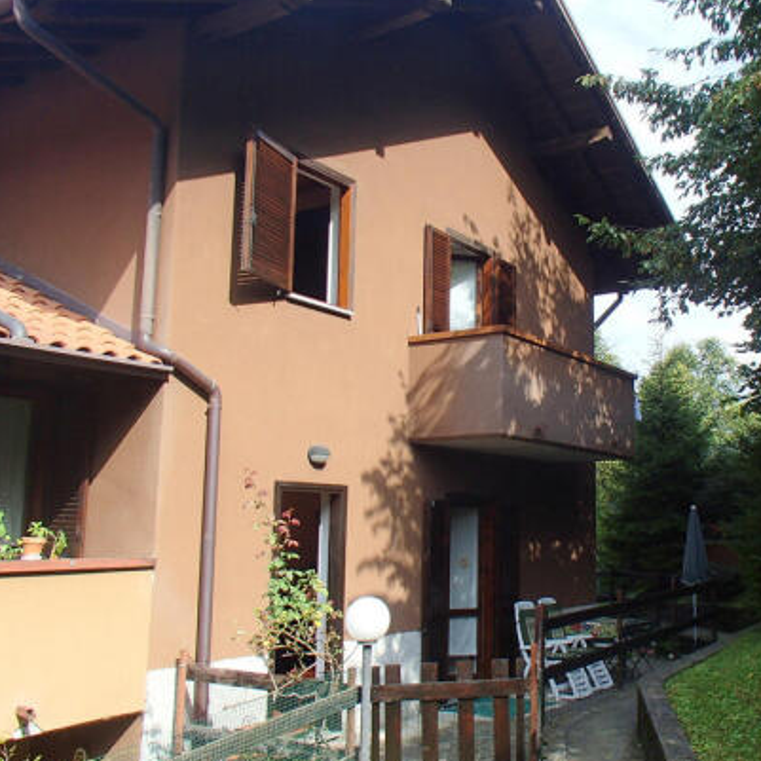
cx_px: 517
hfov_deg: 45.2
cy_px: 384
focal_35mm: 36
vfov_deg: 46.0
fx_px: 895
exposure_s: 1/500
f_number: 3.9
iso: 100
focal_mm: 5
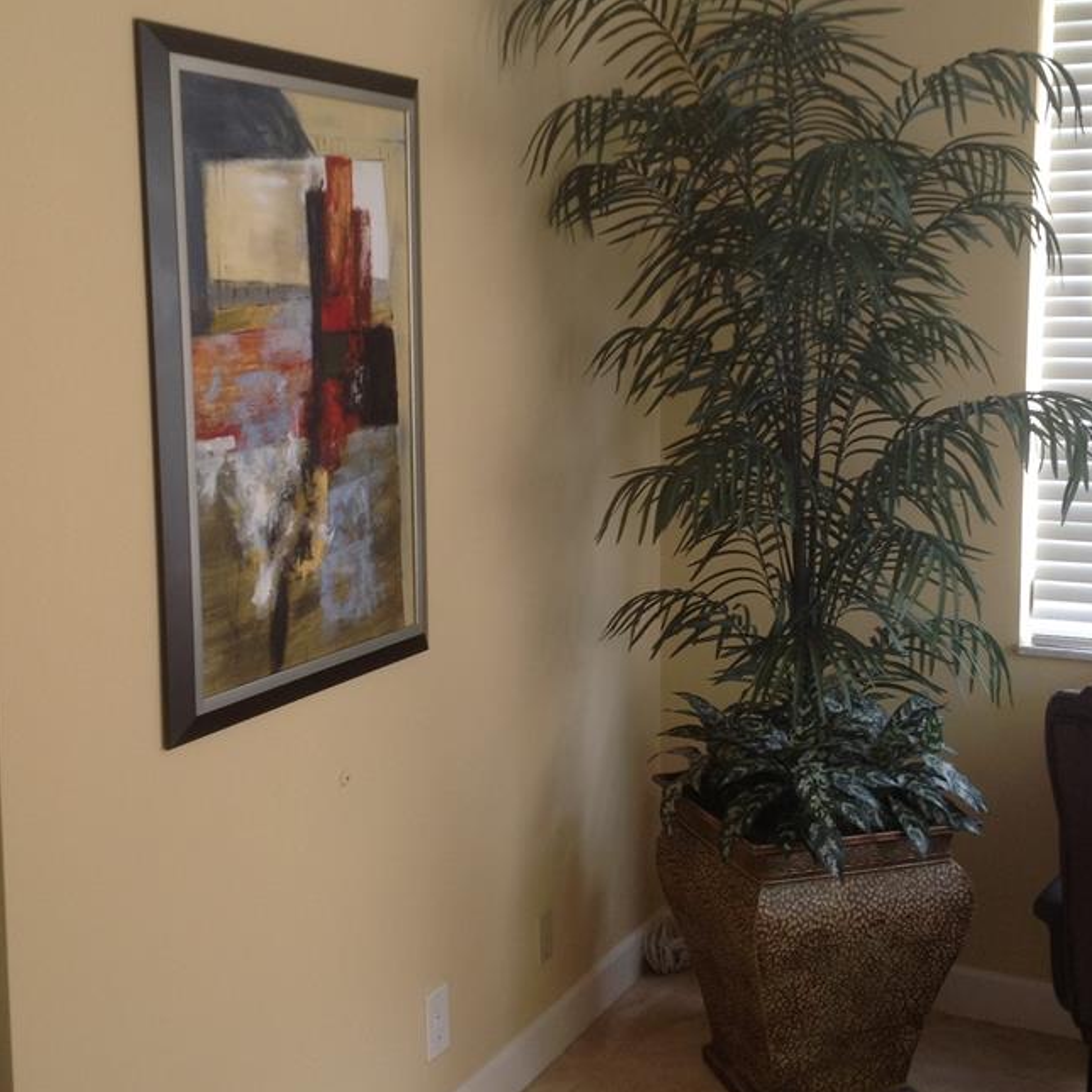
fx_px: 1749
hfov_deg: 34.7
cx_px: 565
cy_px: 483
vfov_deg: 34.6
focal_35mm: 49
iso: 50
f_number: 2.4
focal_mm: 4.28
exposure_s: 1/30
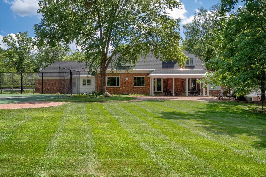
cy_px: 88
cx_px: 133
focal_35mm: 36
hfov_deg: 53.1
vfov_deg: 36.9
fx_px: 266
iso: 400
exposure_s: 1/320
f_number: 10
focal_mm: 18
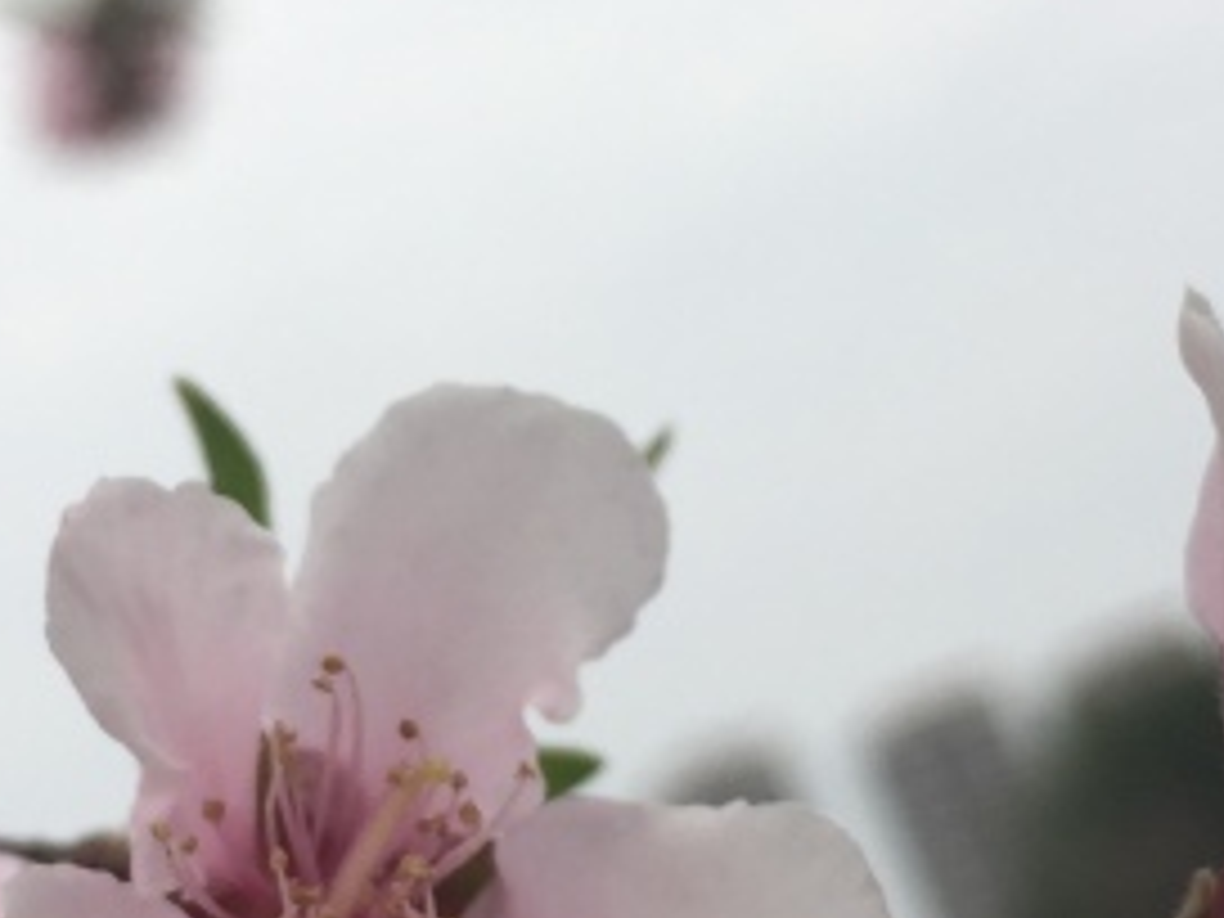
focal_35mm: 109
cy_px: 554
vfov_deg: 13.6
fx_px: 3854
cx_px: 432
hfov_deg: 18.0
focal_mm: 4.15
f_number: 2.2
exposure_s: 1/1582
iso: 32
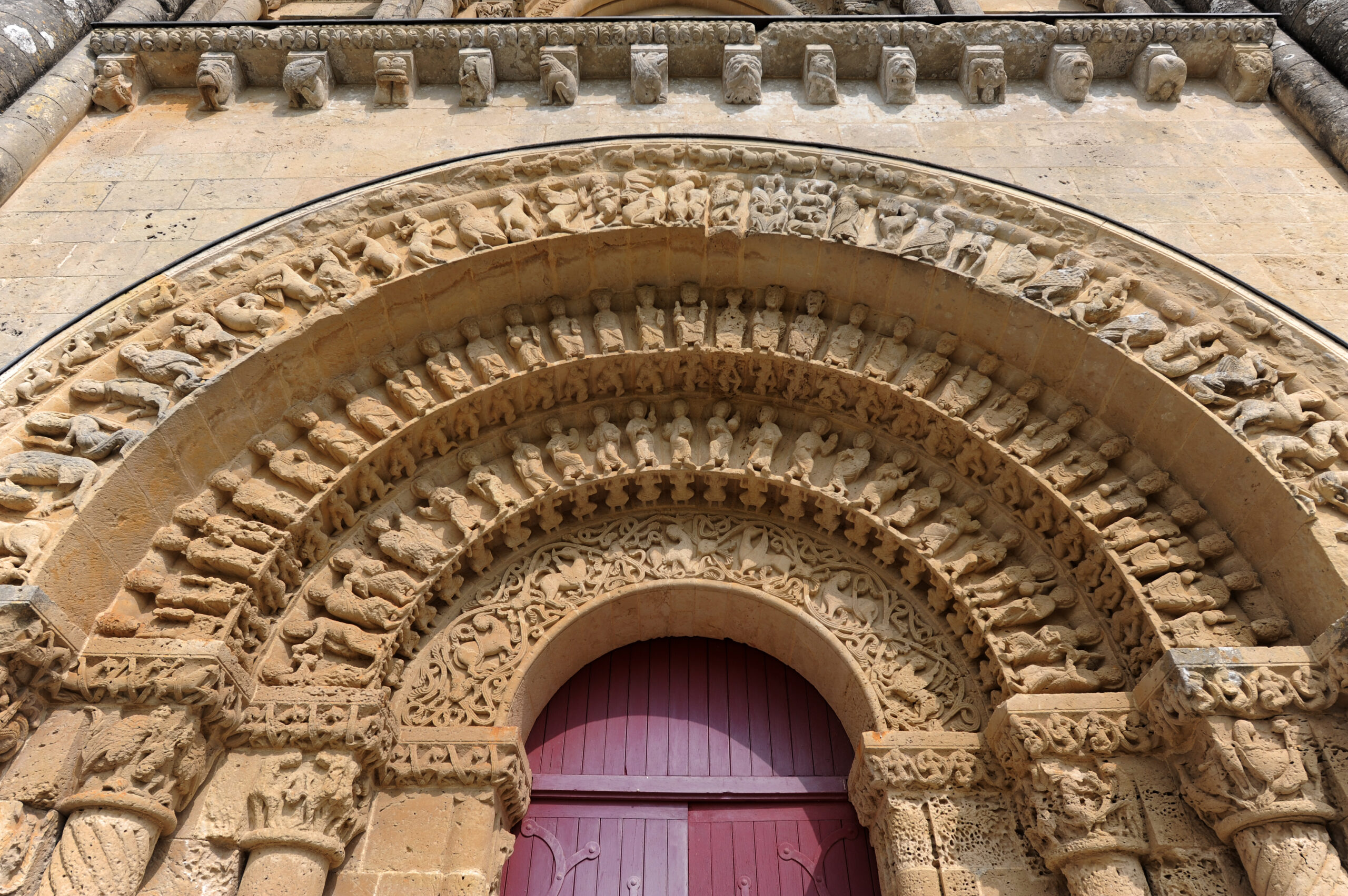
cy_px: 448
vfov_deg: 53.1
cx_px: 674
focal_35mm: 24
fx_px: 898
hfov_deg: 73.8
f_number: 6.3
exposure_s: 1/800
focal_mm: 24
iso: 200
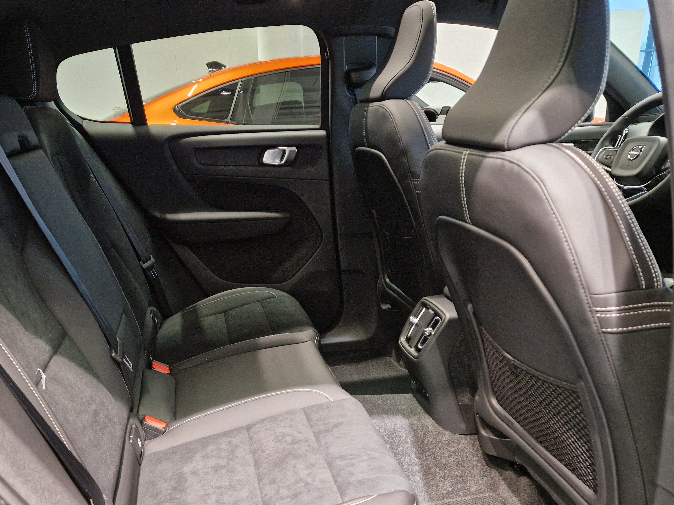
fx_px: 584
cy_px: 301
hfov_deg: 59.5
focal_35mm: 30
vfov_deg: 46.6
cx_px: 273
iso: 1000
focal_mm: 5.4
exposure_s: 1/100
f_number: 1.8
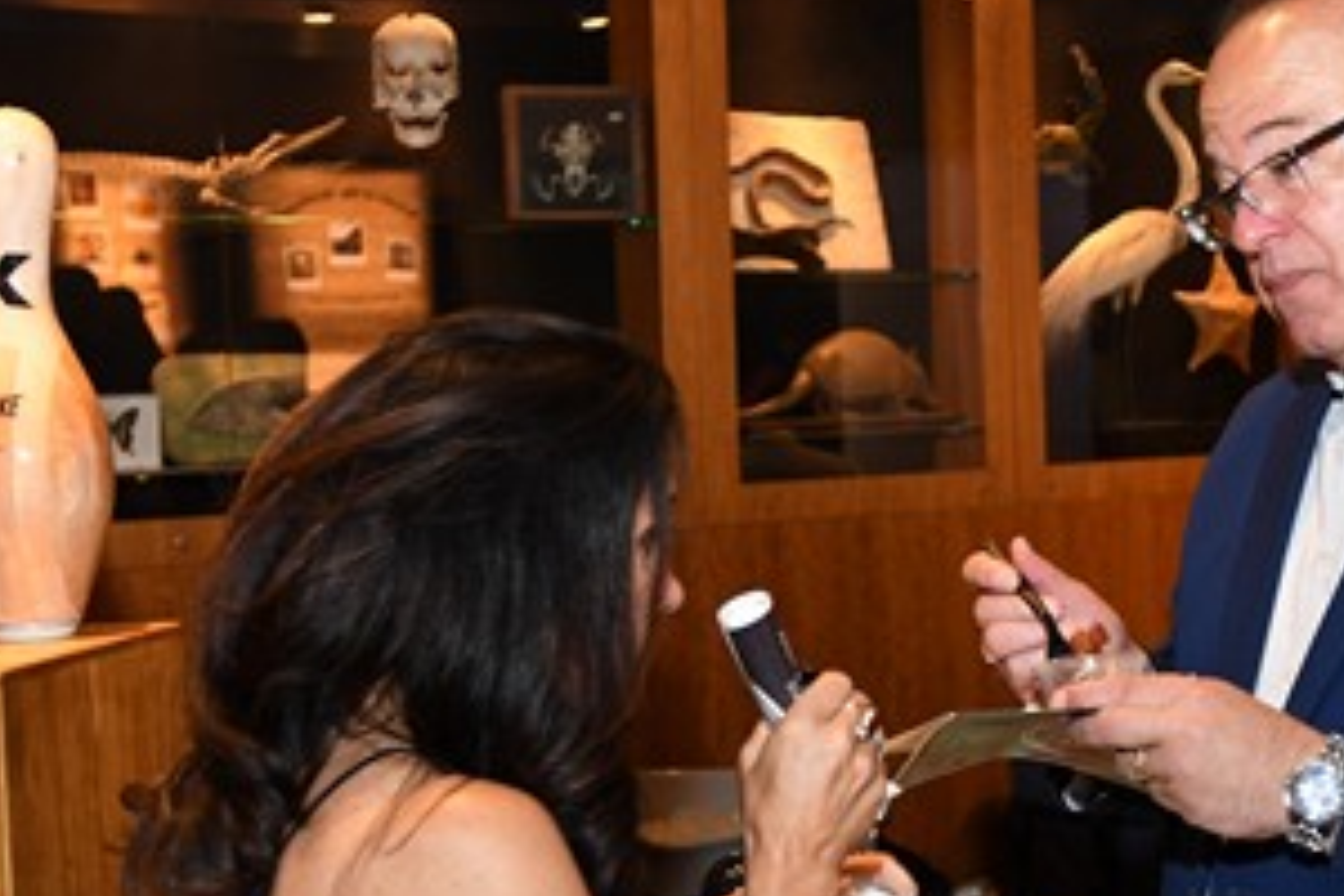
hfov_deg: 29.9
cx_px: 1053
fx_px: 2464
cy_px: 491
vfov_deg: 20.6
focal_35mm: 66
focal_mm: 24
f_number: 2.8
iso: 800
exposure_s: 1/100
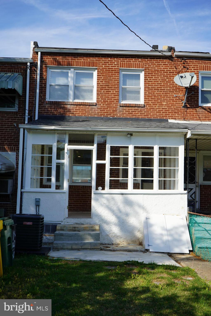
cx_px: 106
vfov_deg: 47.4
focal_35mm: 41
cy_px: 158
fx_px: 360
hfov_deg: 32.6
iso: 100
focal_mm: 41
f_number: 10
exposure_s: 1/125
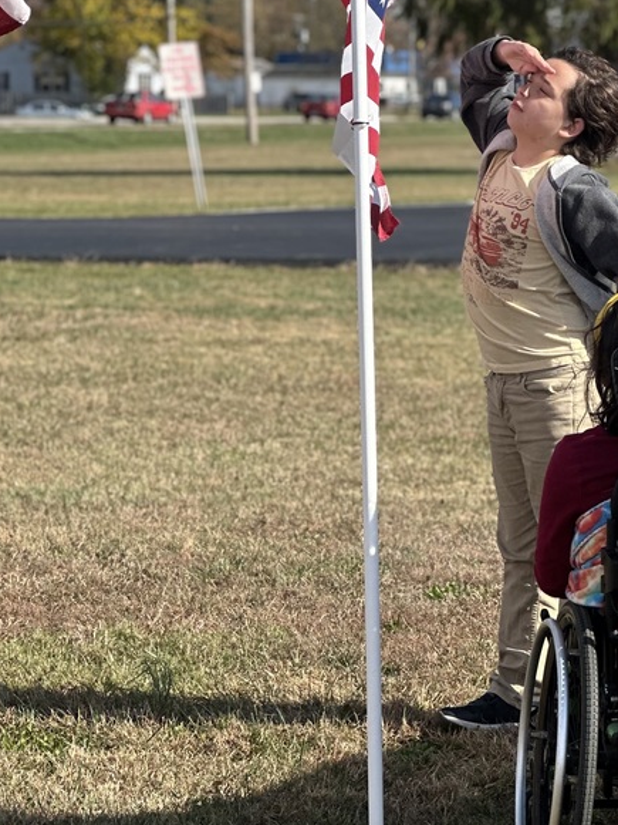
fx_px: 3237
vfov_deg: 14.5
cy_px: 250
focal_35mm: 136
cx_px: 541
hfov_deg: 10.8
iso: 32
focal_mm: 9
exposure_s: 1/544
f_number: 2.8
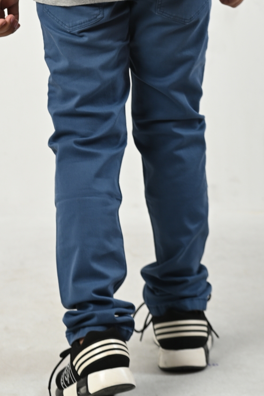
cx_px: 120
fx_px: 2637
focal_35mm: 240
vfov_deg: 8.5
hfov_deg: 5.7
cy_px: -85
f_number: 4.5
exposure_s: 1/200
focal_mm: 90
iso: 160
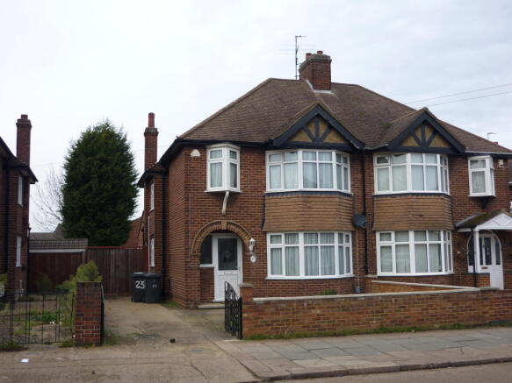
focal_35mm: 39
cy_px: 192
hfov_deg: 47.9
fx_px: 577
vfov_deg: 36.8
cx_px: 256
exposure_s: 1/80
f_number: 3
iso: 80
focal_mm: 6.4
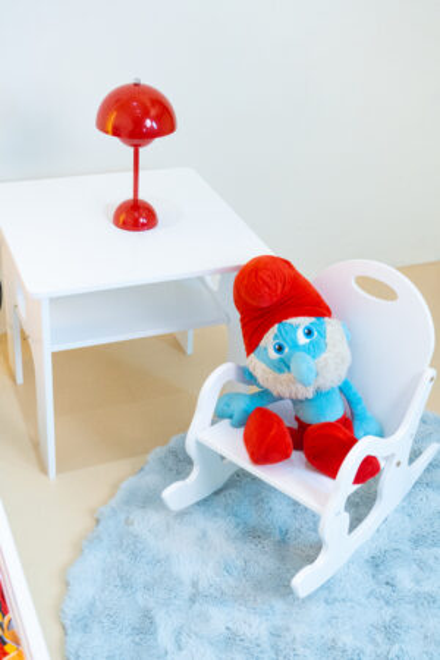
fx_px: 770
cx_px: 220
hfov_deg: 31.9
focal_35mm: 42
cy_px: 330
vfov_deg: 46.4
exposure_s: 1/160
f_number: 4.5
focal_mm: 42
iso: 1600
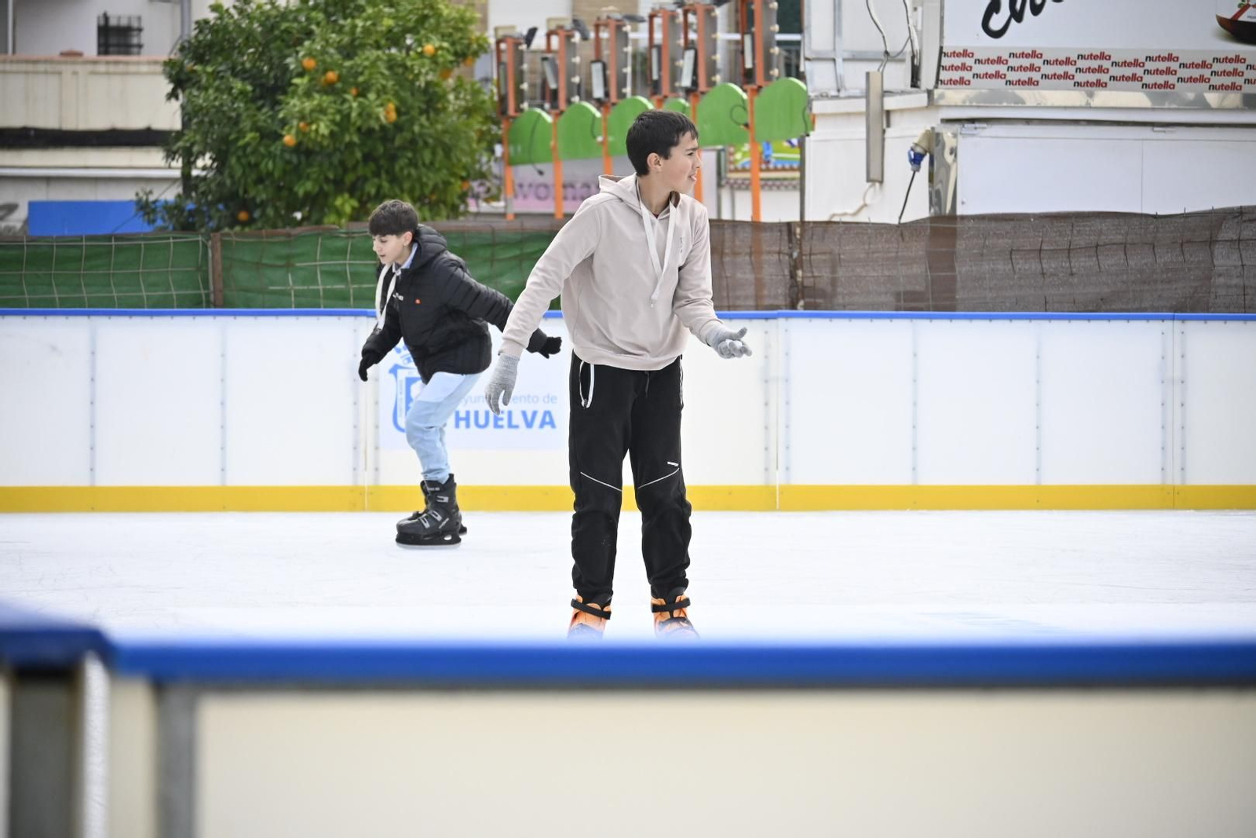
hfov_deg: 9.8
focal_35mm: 210
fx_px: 7327
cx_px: 628
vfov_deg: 6.5
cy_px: 419
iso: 800
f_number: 5.3
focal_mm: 140
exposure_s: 1/1250
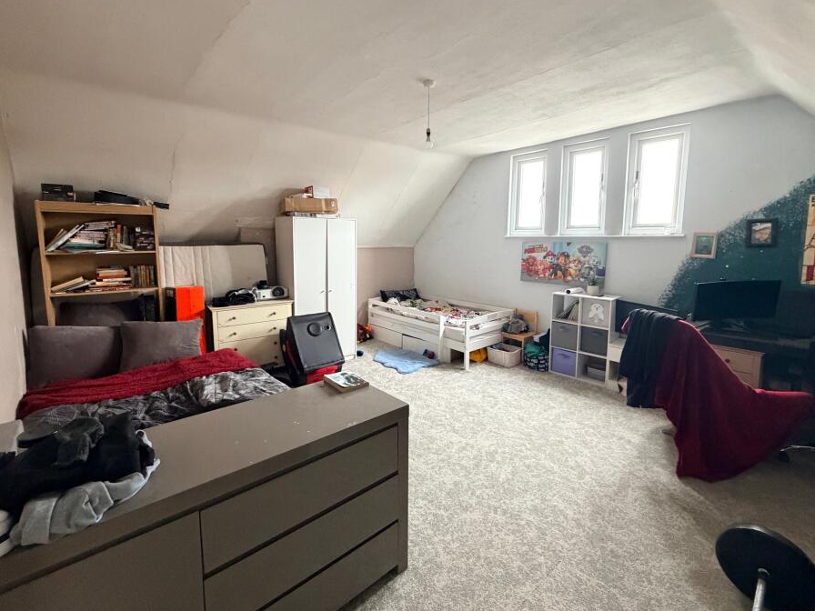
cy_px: 279
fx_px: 377
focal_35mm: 16
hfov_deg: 94.5
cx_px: 408
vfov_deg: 77.9
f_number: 2.2
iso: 640
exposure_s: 1/60
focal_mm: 2.22
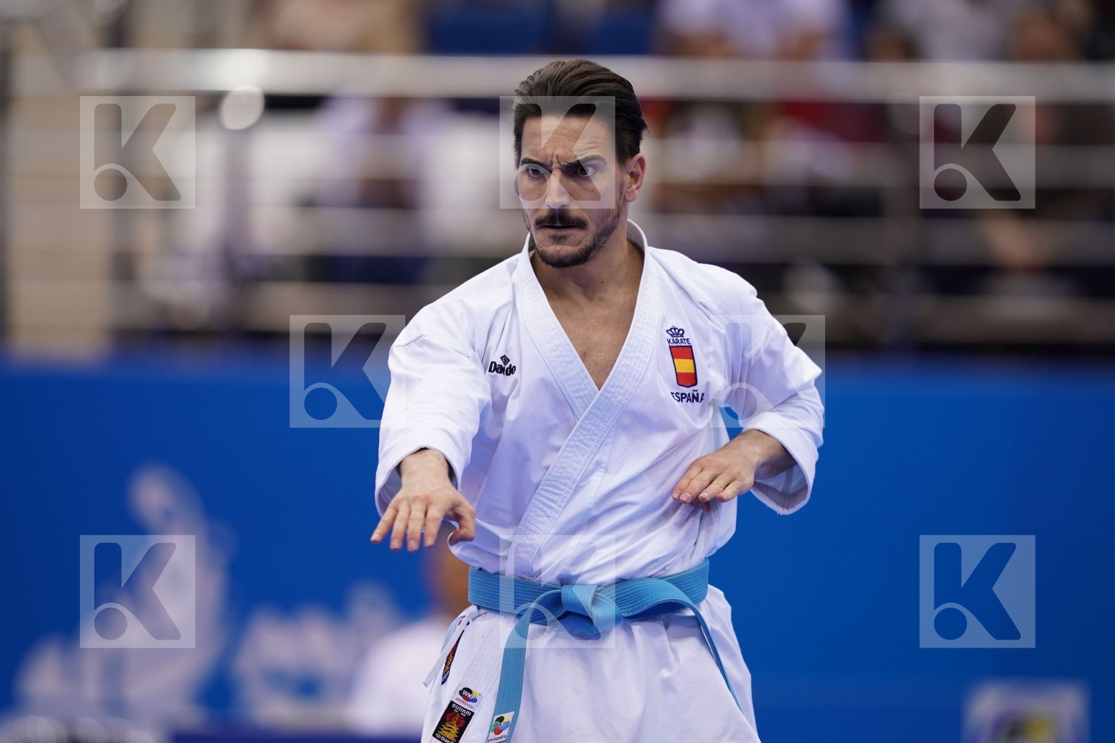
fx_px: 12388
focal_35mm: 400
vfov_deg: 3.4
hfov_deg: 5.2
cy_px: 372
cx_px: 558
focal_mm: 400
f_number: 2.8
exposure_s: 1/500
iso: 640
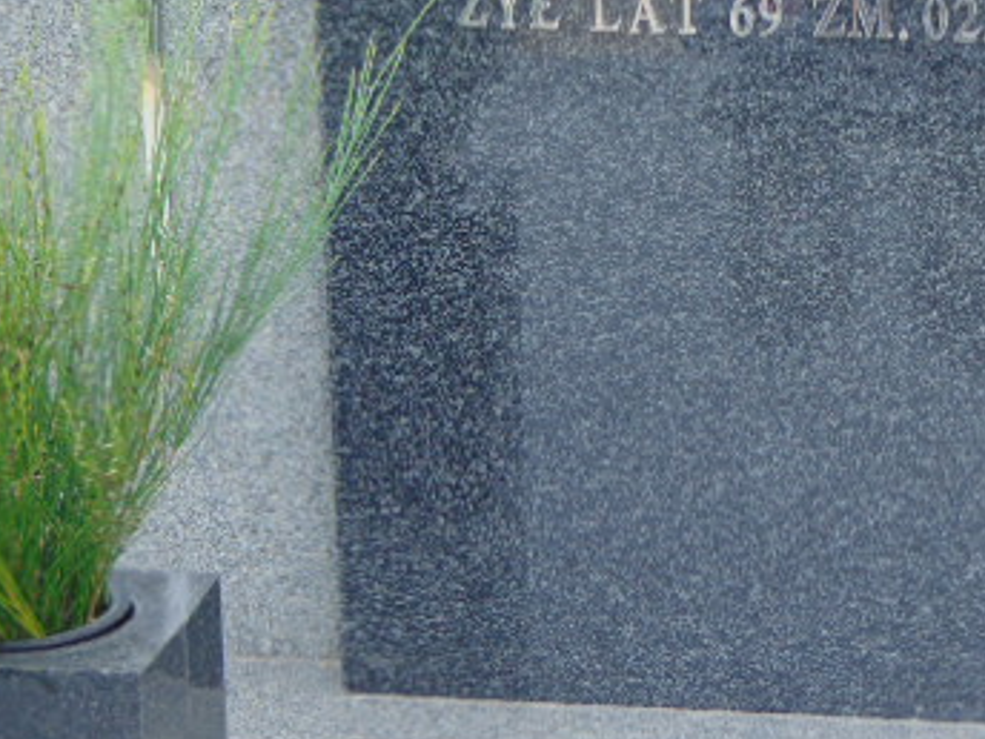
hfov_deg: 14.9
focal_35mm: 132
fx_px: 3756
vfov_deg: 11.2
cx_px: 733
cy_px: 272
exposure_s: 1/100
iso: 80
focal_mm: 12.8
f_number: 3.7
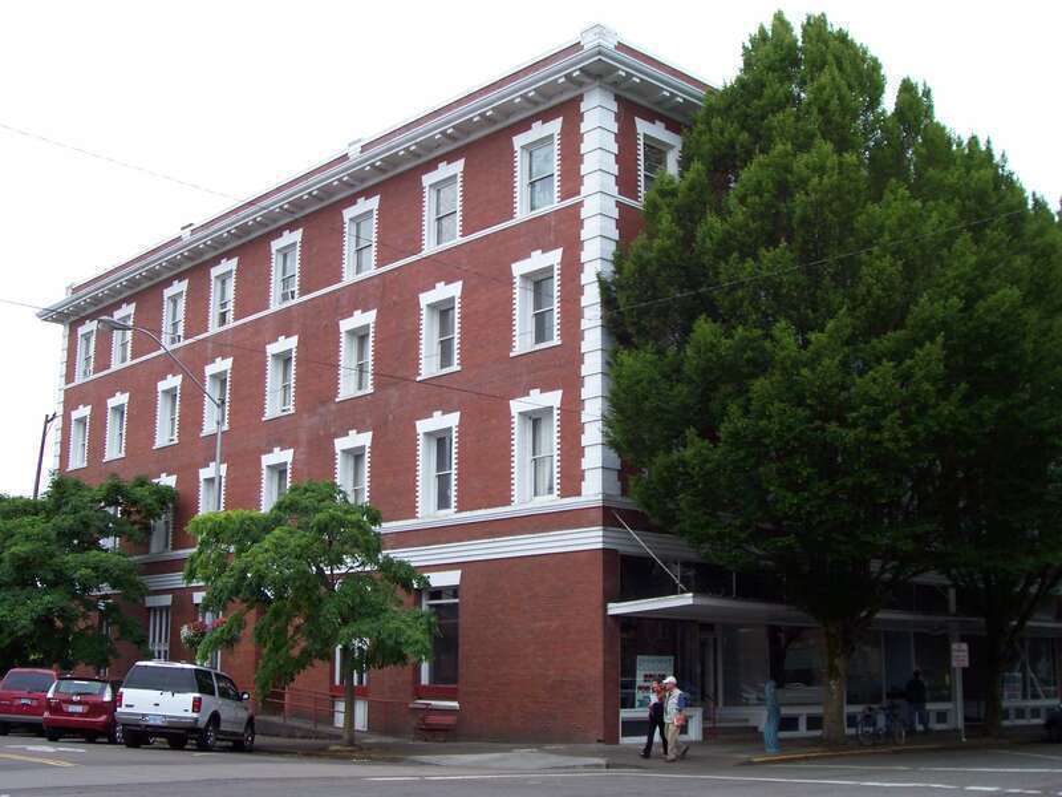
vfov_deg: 34.3
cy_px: 398
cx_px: 531
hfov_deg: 44.8
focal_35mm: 42
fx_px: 1289
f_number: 2.9
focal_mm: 7
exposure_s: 1/443
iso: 80
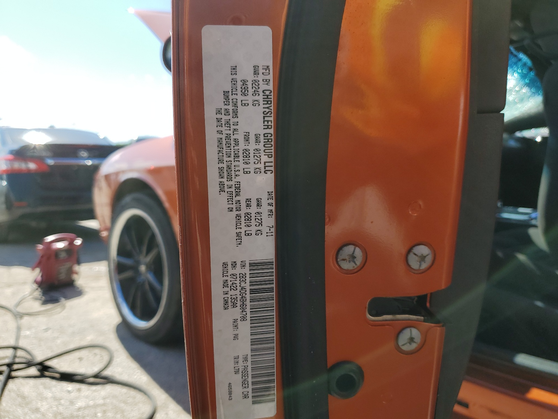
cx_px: 279
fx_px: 419
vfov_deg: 53.1
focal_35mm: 26
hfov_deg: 67.3
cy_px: 210
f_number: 1.5
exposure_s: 1/2000
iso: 50
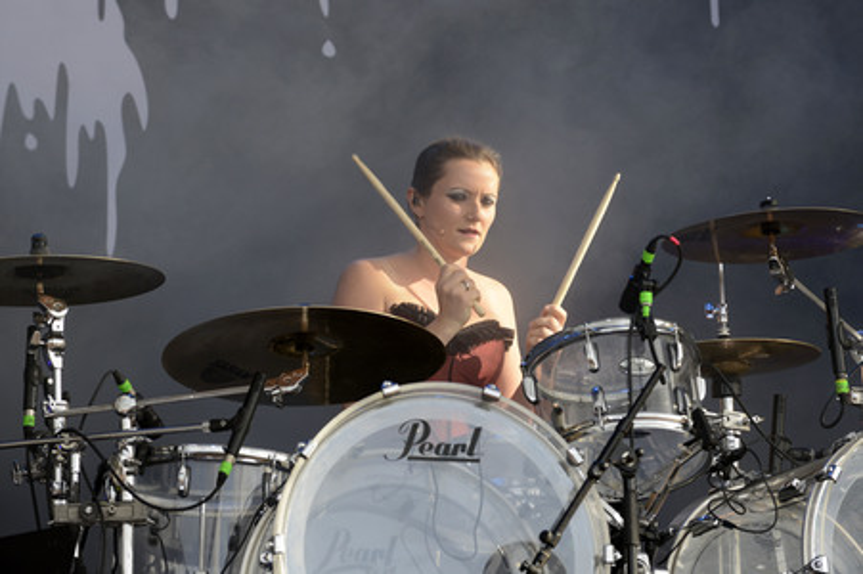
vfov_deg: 8.1
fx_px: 4072
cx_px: 432
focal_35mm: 170
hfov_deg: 12.1
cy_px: 287
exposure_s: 1/400
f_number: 7.1
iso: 320
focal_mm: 170
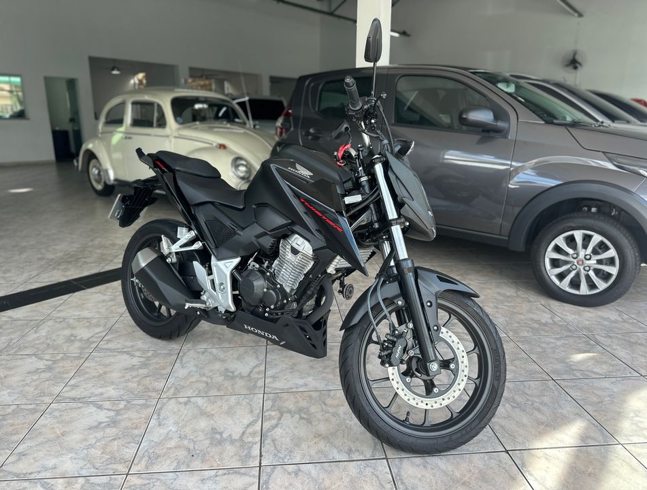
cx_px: 324
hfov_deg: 71.4
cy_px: 245
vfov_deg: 57.1
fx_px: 450
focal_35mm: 24
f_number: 1.78
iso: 80
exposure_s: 1/389
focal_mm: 6.86
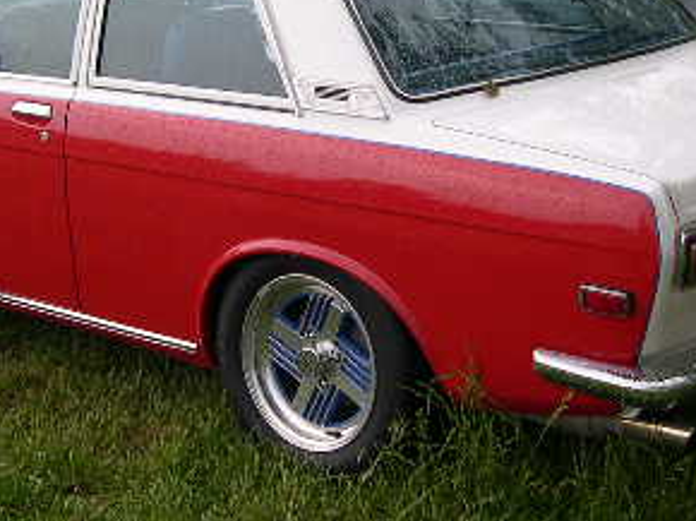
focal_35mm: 84
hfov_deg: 23.2
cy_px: 158
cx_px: 262
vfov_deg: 17.5
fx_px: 1688
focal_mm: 8
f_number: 2.8
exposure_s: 1/75.1
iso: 100
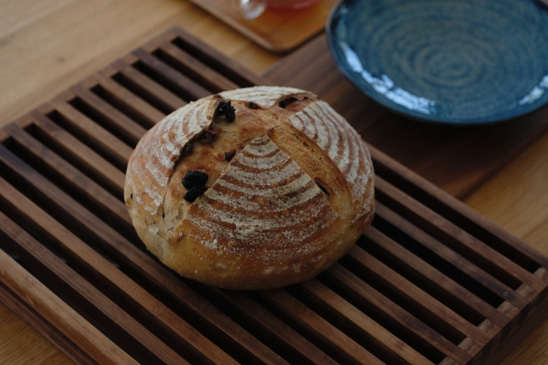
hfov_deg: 27.0
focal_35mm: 75
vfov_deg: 18.2
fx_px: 1142
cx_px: 274
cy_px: 182
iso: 640
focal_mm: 50
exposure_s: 1/180
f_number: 5
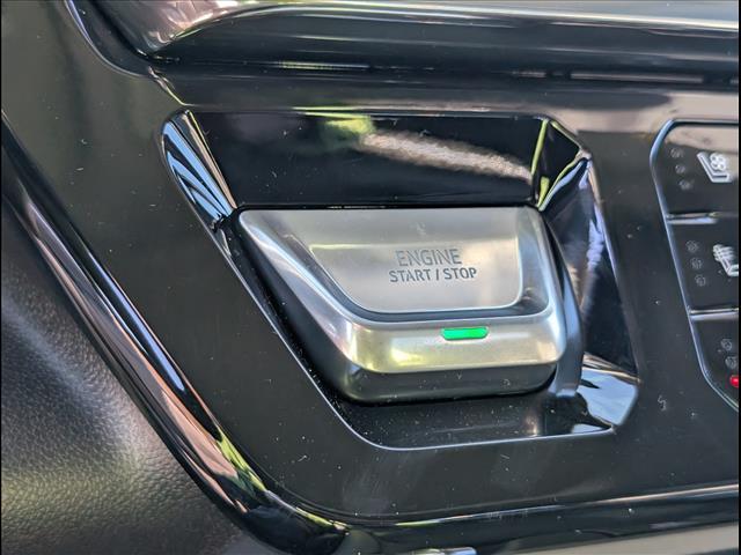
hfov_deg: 38.9
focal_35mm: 49
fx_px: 1049
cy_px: 278
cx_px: 370
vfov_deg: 29.7
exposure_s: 1/323
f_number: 1.68
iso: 279
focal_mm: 6.9
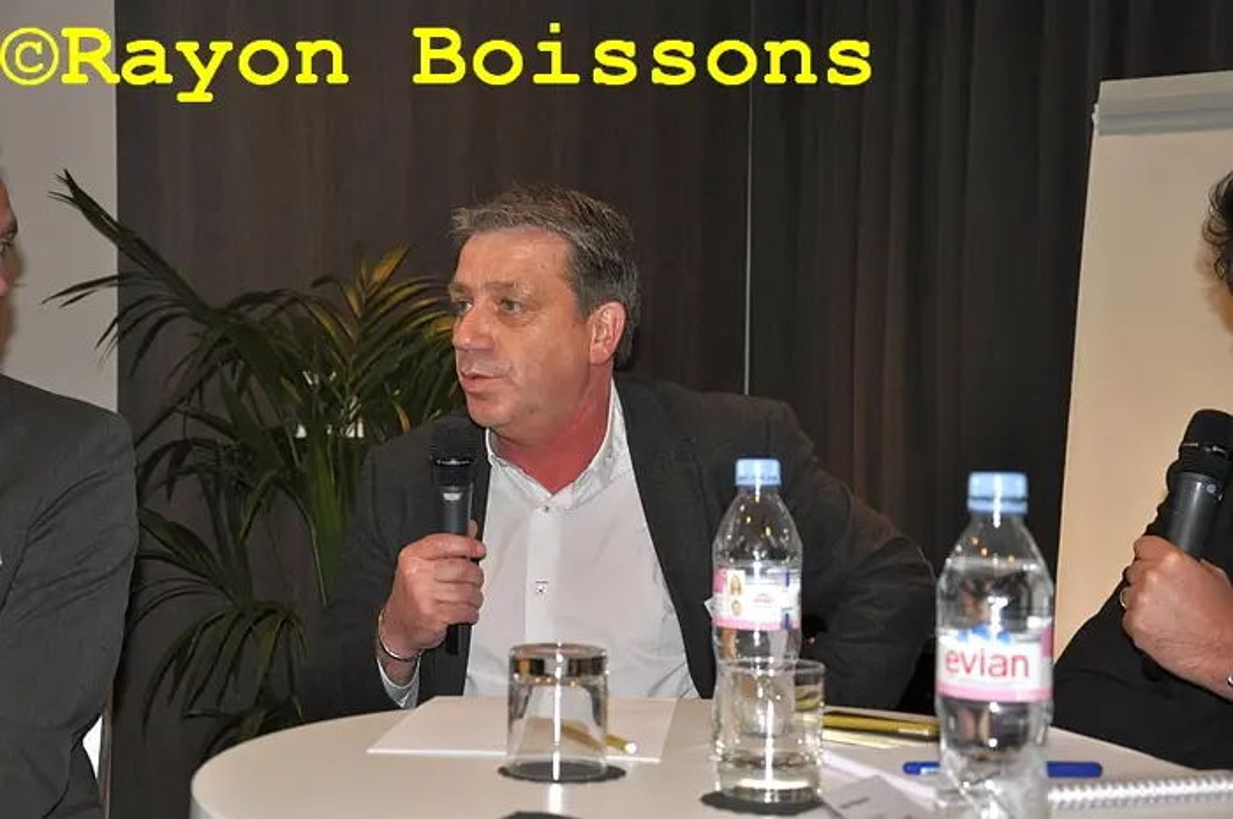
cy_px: 410
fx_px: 2053
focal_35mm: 60
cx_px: 616
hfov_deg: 33.4
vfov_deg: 22.6
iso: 1000
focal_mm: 40
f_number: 4.5
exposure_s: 1/60
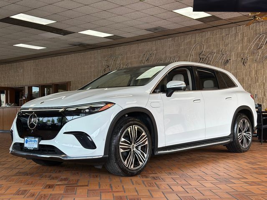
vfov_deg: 30.3
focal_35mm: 48
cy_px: 100
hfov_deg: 39.7
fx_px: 370
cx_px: 134
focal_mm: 6.86
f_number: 1.78
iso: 80
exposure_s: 1/499
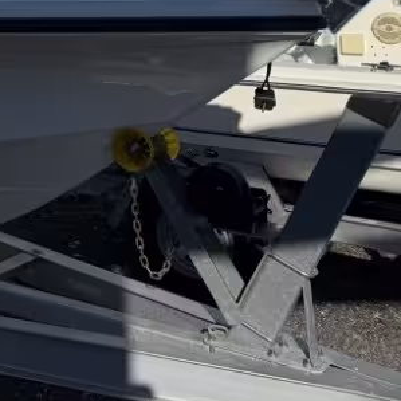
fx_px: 931
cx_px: -237
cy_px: -68
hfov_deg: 20.1
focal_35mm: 71
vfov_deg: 22.6
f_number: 1.78
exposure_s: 1/14286
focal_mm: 6.76
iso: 64
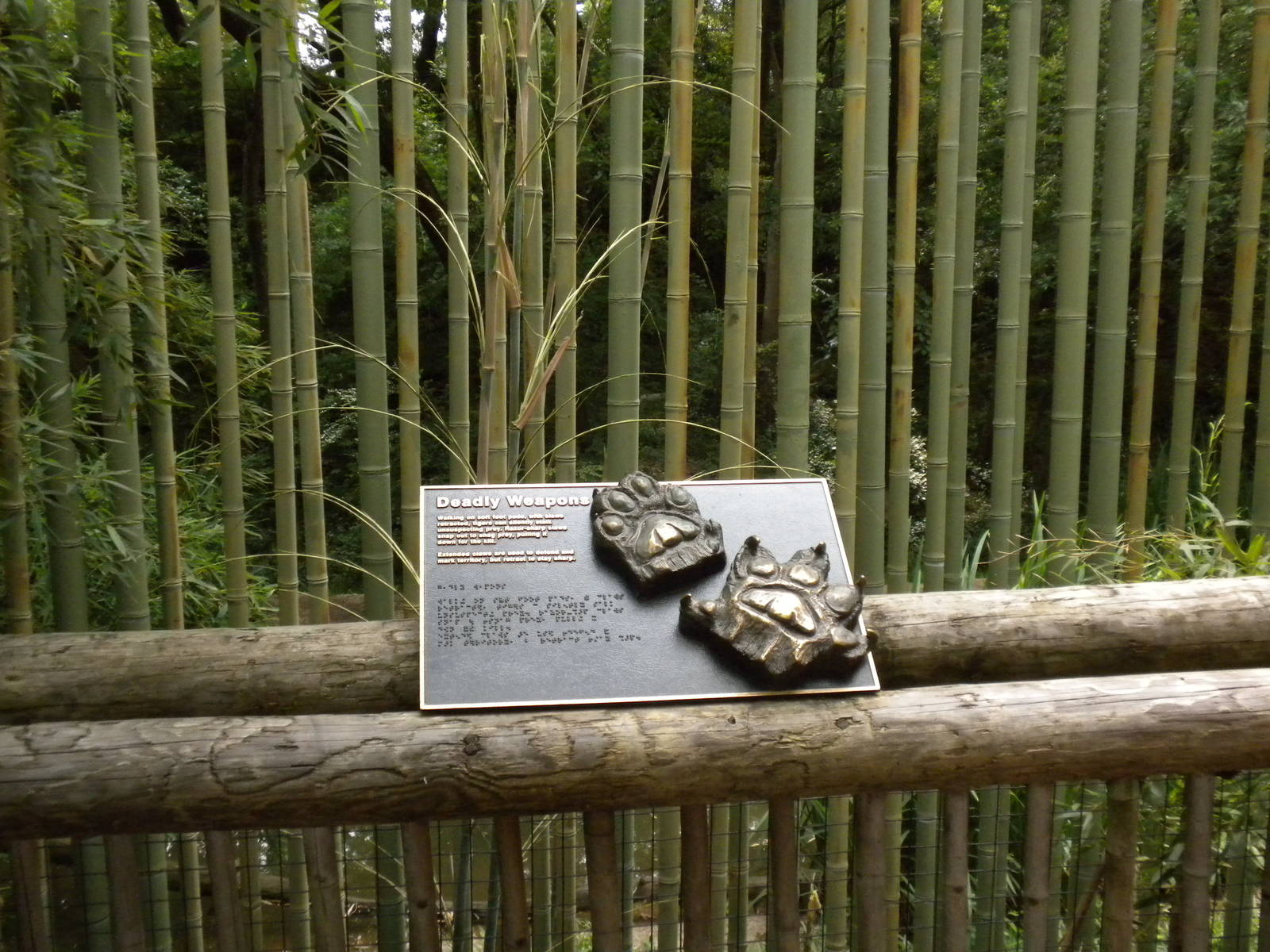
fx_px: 1357
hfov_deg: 50.1
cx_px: 635
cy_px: 476
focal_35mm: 37
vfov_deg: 38.7
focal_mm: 6.6
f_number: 3.5
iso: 400
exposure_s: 1/523
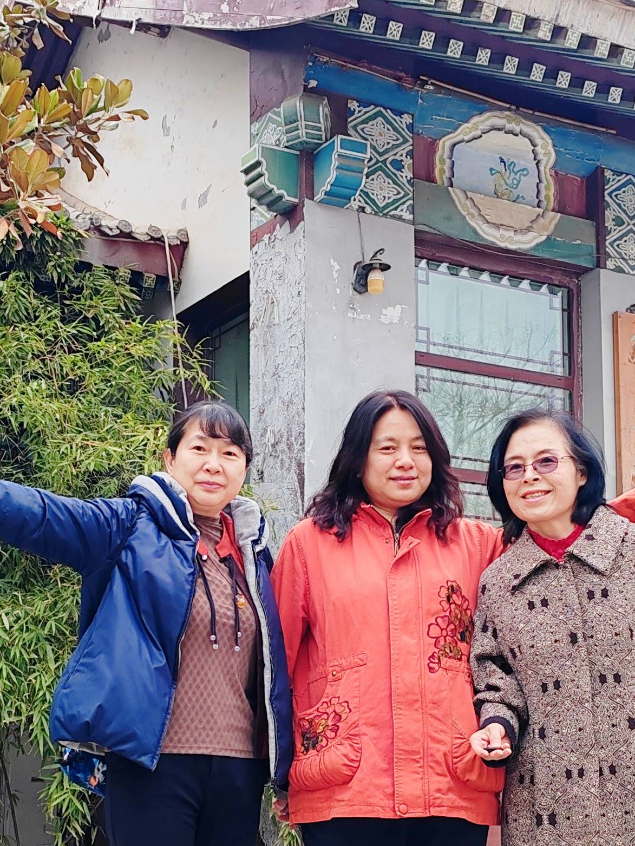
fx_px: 1540
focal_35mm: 63
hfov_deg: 23.3
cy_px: 594
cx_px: 266
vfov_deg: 30.4
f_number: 1.8
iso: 50
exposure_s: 1/220
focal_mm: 6.14
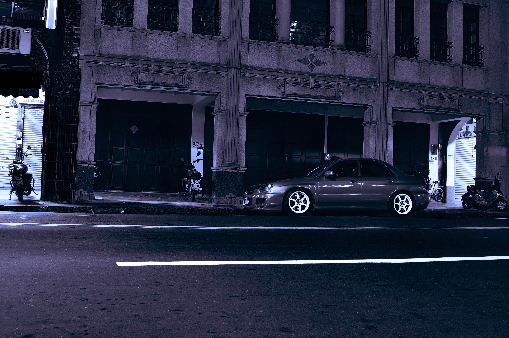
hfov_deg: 49.6
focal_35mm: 39
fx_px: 551
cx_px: 254
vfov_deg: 34.1
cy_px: 169
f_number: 10
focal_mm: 26
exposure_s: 10
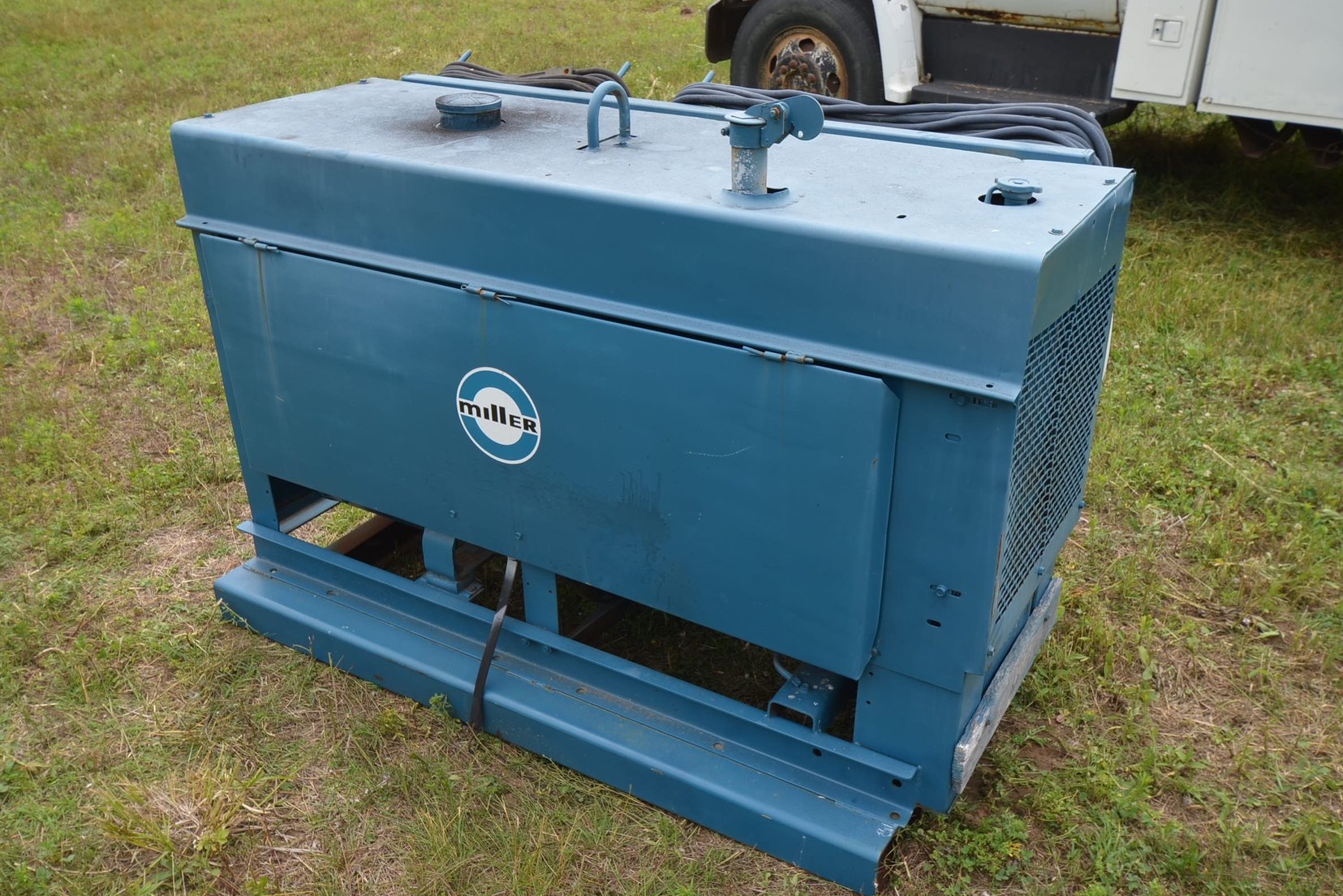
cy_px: 438
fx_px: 1157
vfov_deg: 42.3
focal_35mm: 31
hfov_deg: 60.3
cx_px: 669
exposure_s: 1/250
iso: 160
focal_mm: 20
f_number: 8
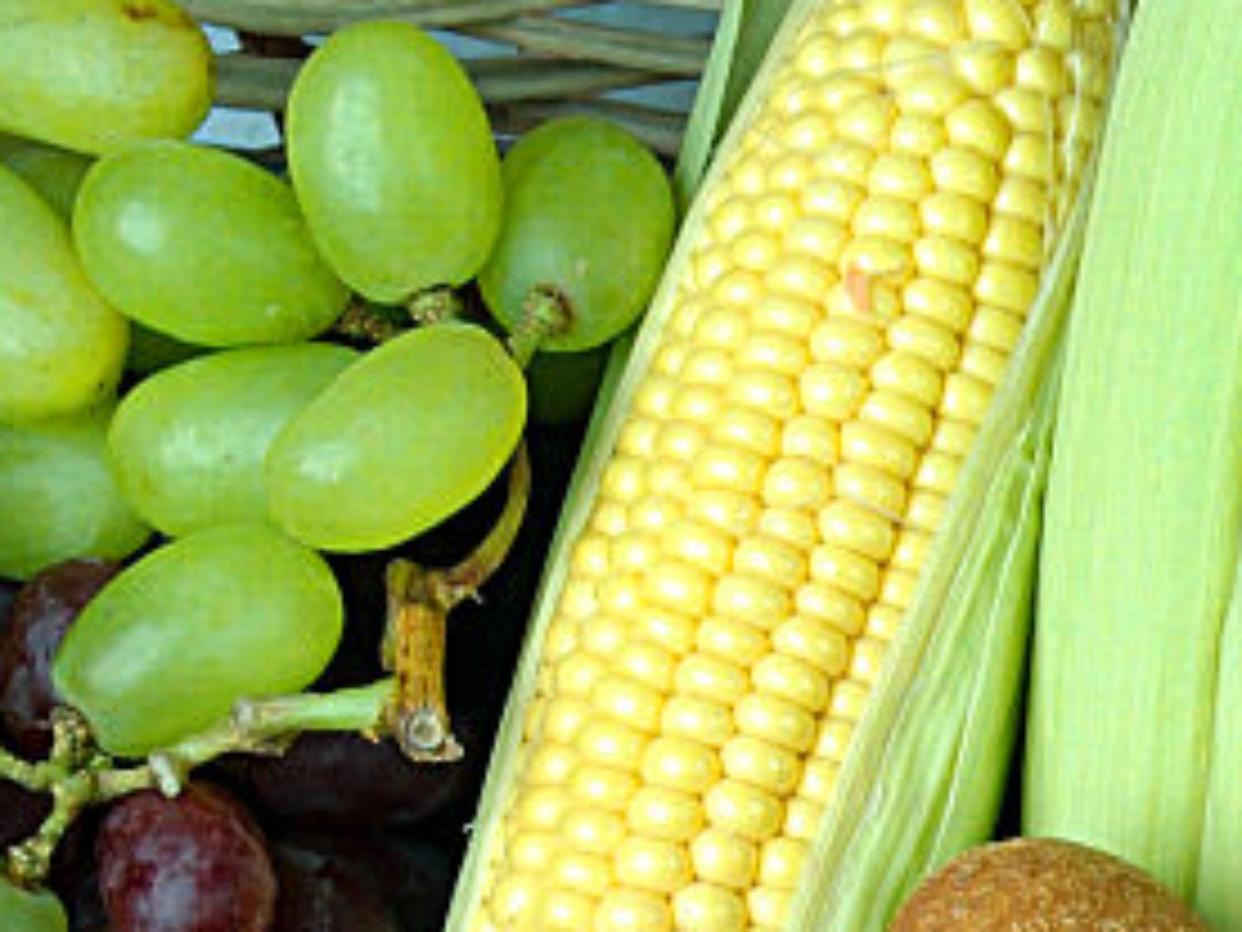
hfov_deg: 10.5
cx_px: 1922
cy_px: 1448
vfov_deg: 8.0
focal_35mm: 181
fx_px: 6497
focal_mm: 29
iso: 200
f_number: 5.6
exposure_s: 1/6410
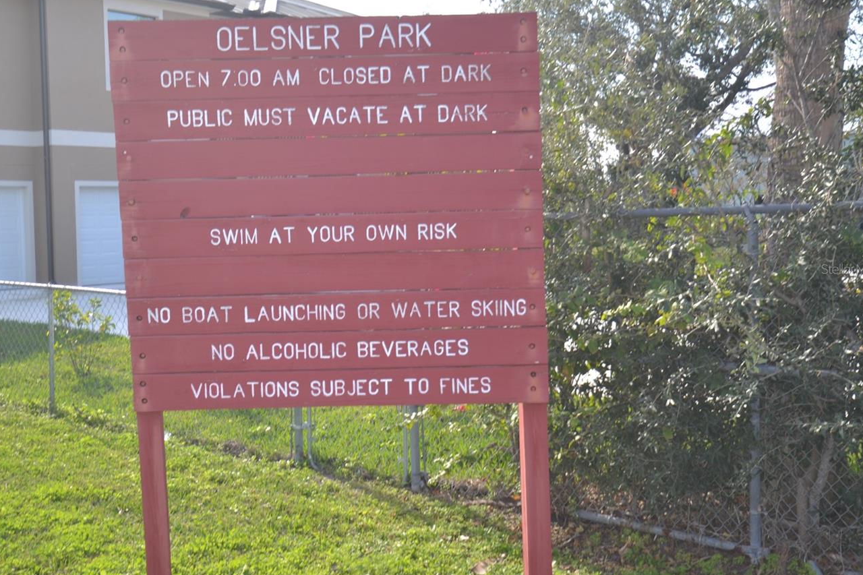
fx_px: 1079
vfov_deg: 29.8
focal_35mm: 45
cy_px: 269
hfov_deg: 43.4
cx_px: 342
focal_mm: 24
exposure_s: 1/125
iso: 100
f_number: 4.5
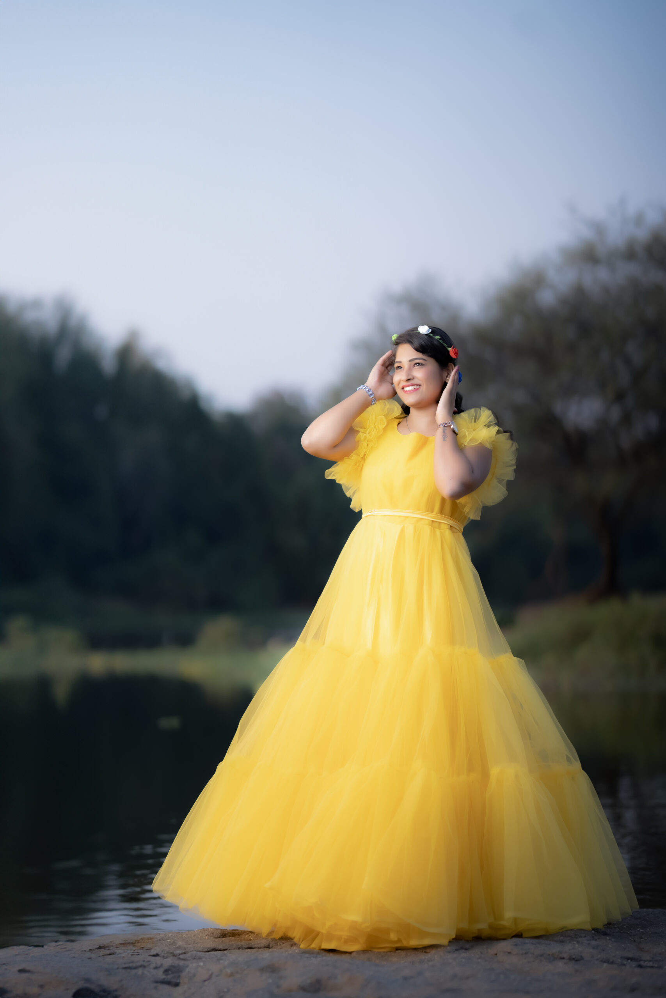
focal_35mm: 85
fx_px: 2358
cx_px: 333
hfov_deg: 16.1
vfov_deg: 23.9
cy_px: 499
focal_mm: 85
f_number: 1.4
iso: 500
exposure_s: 1/5000
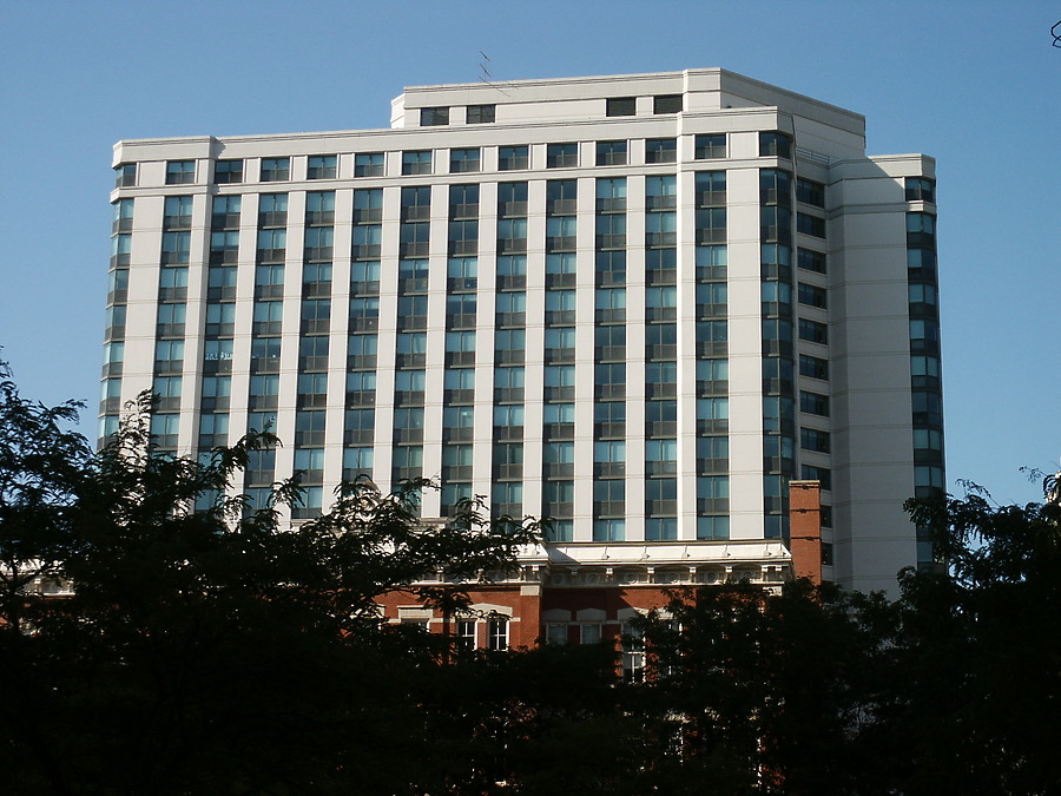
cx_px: 530
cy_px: 398
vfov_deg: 23.3
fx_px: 1931
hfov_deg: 30.7
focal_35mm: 63
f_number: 8
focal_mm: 13.06
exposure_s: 1/250
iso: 64
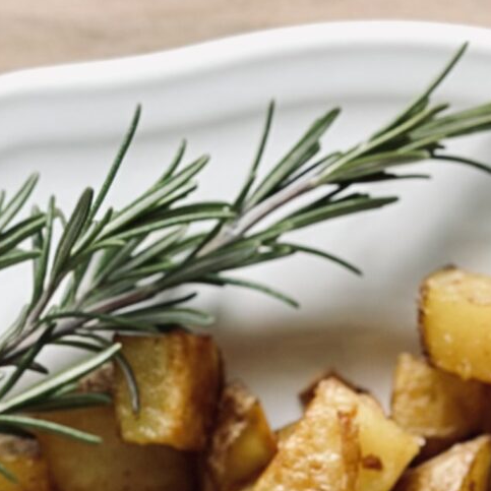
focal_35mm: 225
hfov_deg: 7.8
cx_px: 266
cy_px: 695
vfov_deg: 7.7
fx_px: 3611
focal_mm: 6.86
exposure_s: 1/262
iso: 80
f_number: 1.78
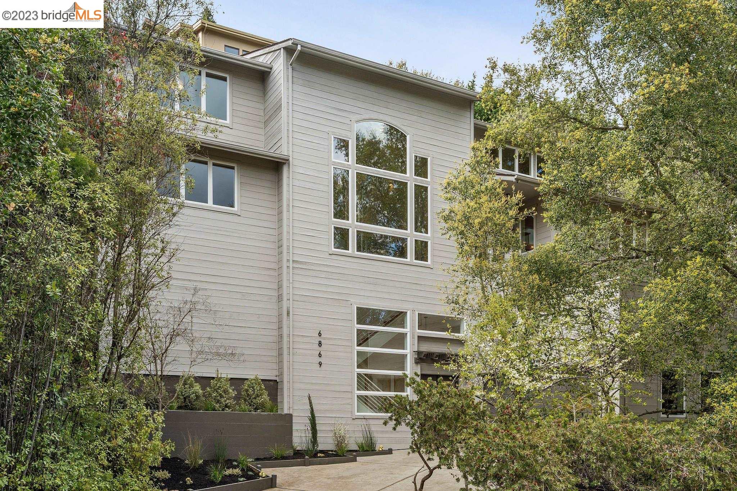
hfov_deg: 60.3
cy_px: 246
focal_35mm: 31
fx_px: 635
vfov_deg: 42.3
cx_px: 368
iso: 200
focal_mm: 21
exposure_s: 1/100
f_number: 9
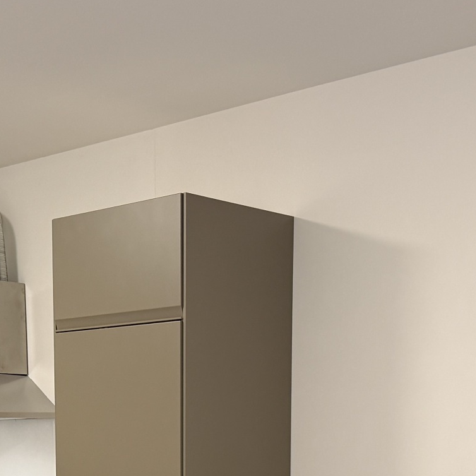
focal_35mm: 72
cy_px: 549
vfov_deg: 22.4
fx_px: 1120
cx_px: 99
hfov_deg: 23.7
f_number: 1.78
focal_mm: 6.76
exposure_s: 1/50
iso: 200
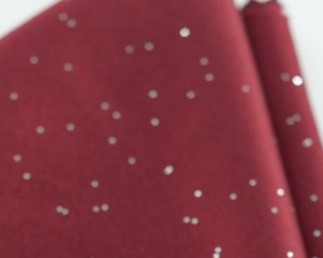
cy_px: 515
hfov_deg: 6.3
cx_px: 95
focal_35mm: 307
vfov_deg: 5.0
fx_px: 2935
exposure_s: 1/80
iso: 100
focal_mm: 50
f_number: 4
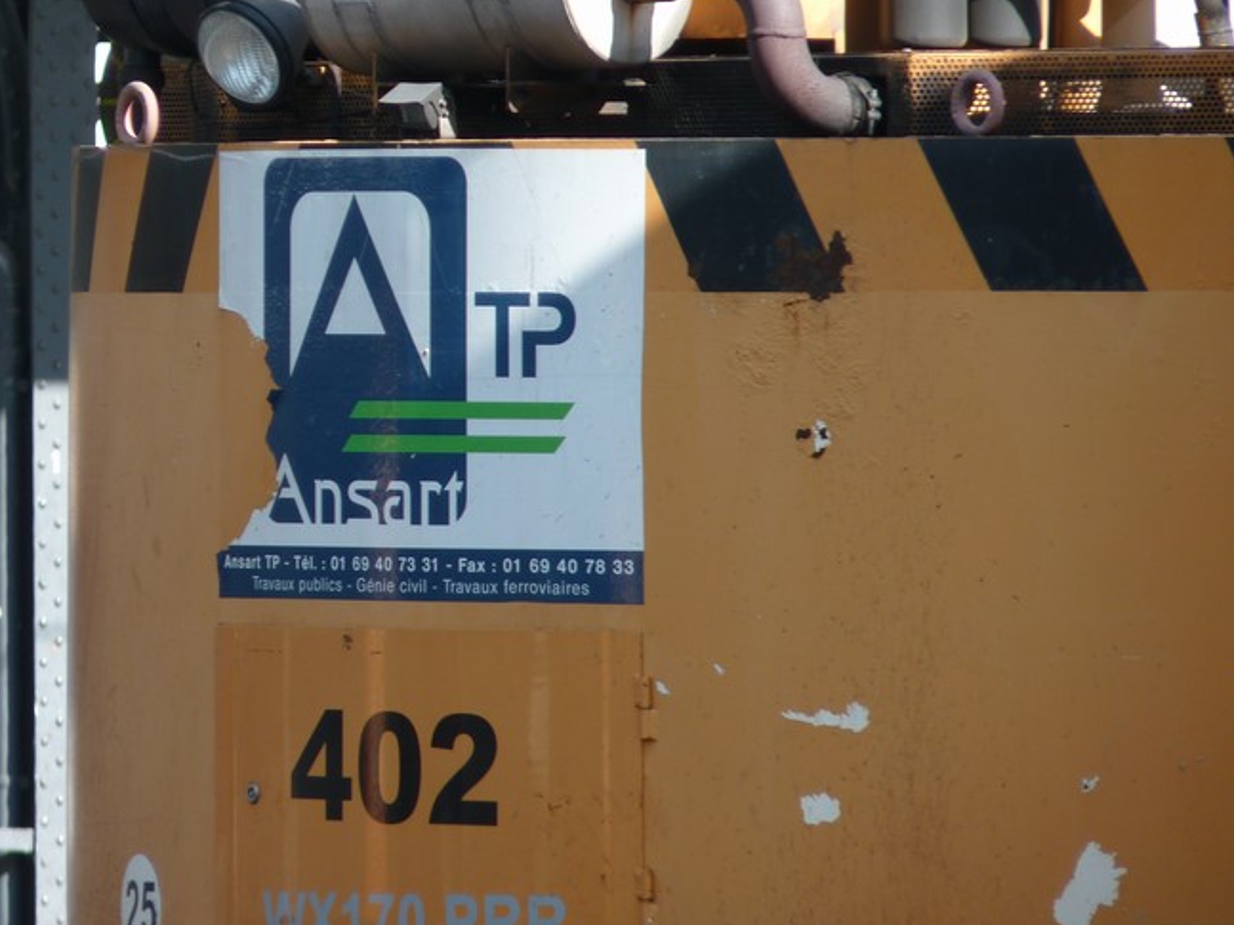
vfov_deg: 2.5
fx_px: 21421
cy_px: 437
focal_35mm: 601
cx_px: 523
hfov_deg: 3.3
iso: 80
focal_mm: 86.4
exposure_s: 1/125
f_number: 4.4
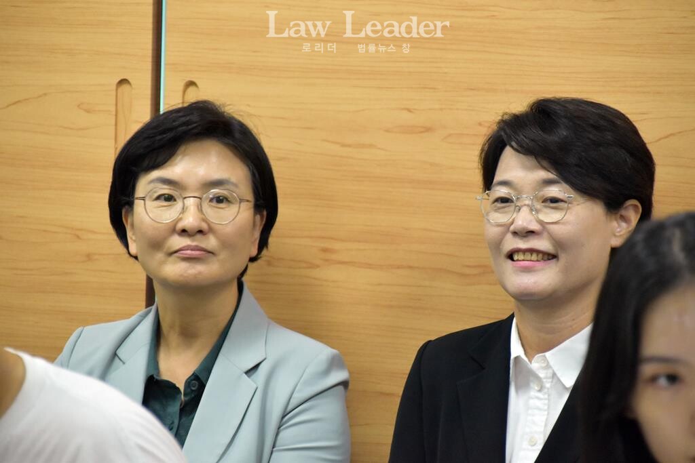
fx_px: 4344
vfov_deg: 6.1
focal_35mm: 225
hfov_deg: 9.1
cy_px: 232
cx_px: 348
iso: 2000
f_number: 6
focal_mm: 150
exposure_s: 1/200
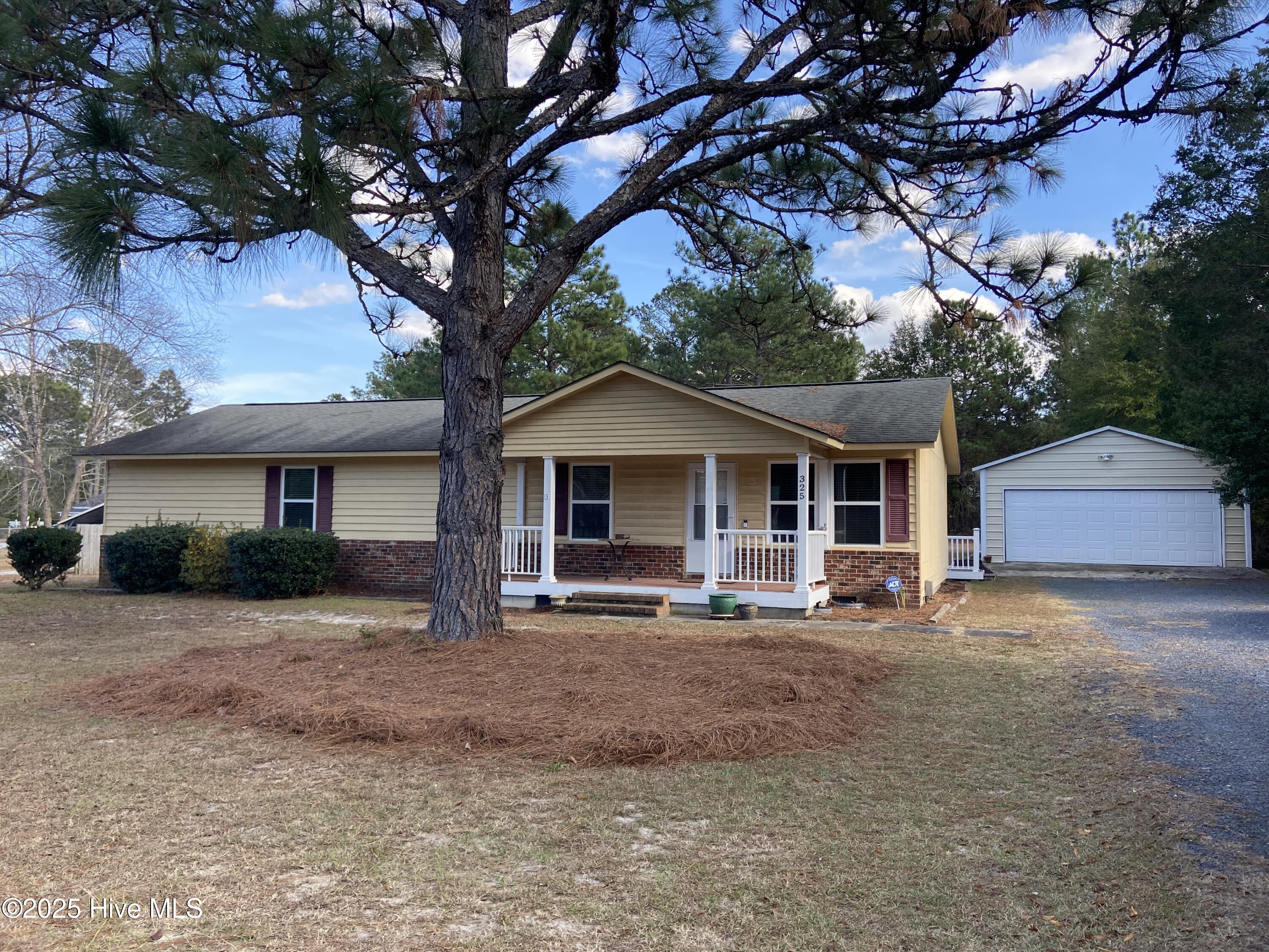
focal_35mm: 26
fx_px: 953
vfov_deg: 53.1
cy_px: 476
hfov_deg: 67.3
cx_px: 634
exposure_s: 1/513
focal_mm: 4.25
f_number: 1.8
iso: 32
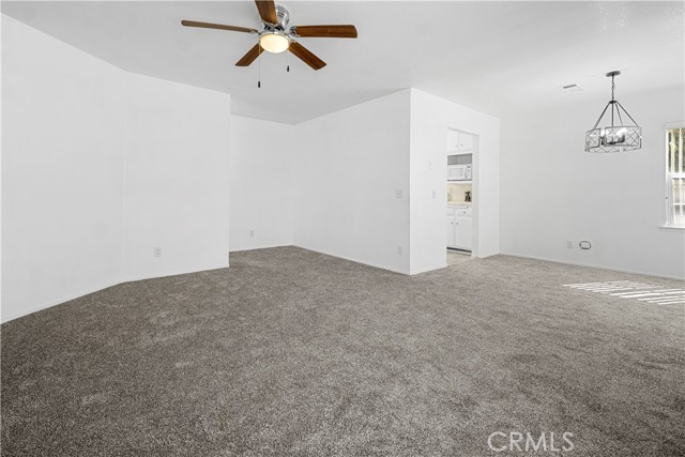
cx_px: 342
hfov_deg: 100.4
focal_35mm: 15
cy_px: 228
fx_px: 285
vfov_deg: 77.4
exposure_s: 1/4
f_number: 8
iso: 250
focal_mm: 10
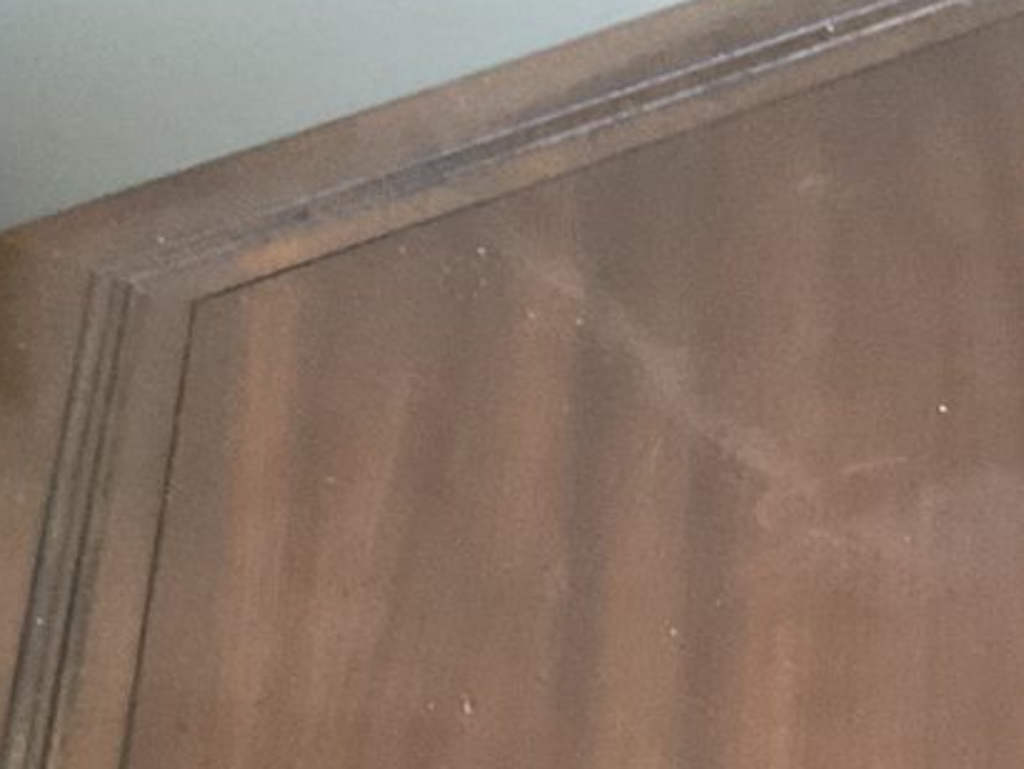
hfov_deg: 17.9
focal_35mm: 107
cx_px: 1028
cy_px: 1235
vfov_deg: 12.9
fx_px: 3167
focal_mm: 3
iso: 500
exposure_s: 1/30
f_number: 1.8
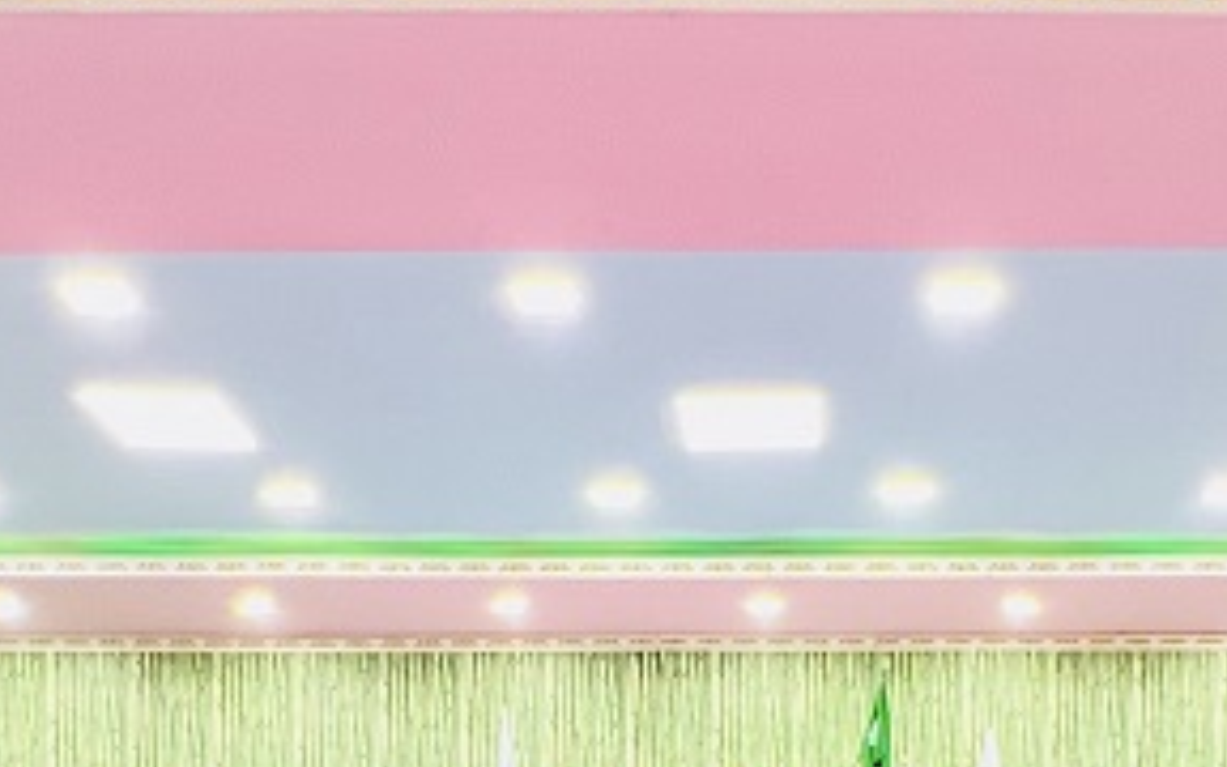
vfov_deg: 25.9
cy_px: 972
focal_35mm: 43
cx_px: 839
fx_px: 1438
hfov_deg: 45.4
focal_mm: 1.57
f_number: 1.8
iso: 320
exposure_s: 1/50
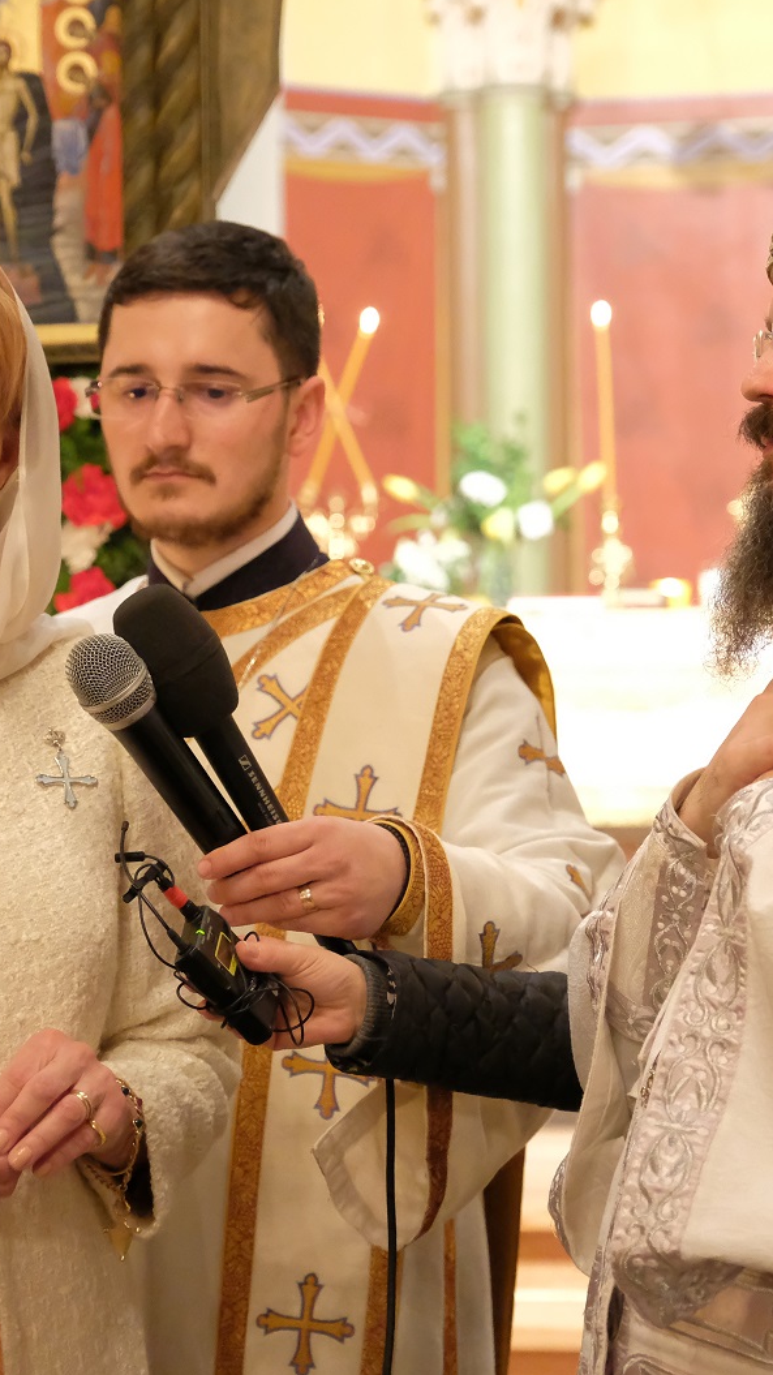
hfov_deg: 11.2
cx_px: 252
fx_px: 3938
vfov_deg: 19.8
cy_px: 688
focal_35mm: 108
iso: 8000
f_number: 2.8
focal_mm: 45.5
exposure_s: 1/60
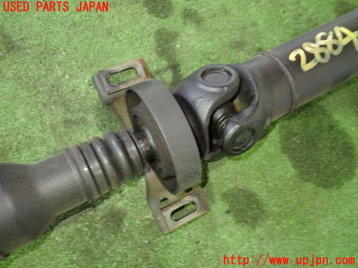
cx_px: 179
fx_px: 310
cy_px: 134
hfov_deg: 60.0
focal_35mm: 30
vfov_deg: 46.8
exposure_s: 1/30
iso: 800
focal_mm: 5.4
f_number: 2.3
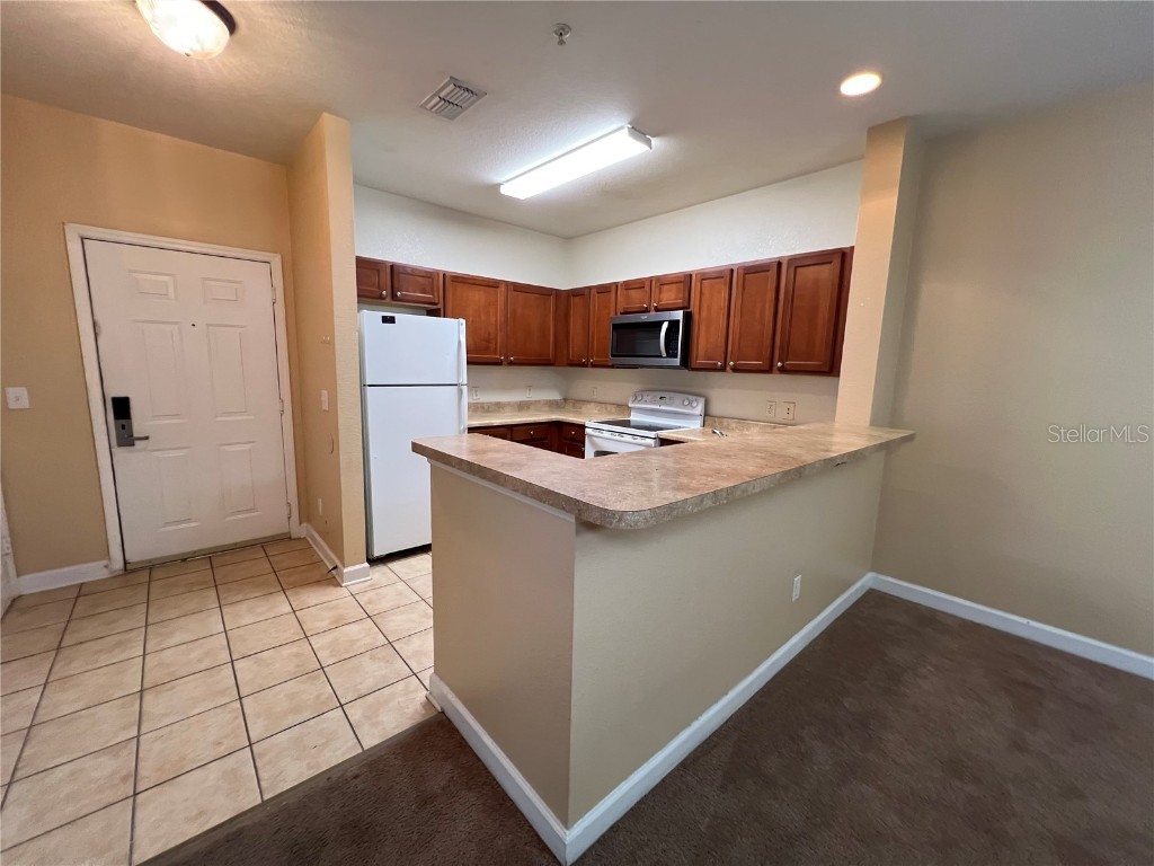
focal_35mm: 13
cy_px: 433
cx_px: 577
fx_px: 433
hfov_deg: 106.2
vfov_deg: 89.9
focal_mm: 1.57
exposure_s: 1/60
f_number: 1.8
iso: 500
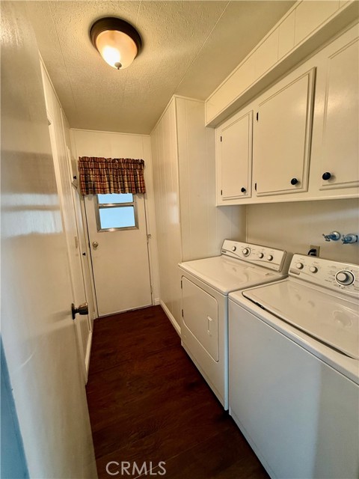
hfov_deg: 85.7
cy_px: 240
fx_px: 194
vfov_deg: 102.1
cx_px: 180
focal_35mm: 14
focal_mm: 2.22
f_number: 2.2
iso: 200
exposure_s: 1/60
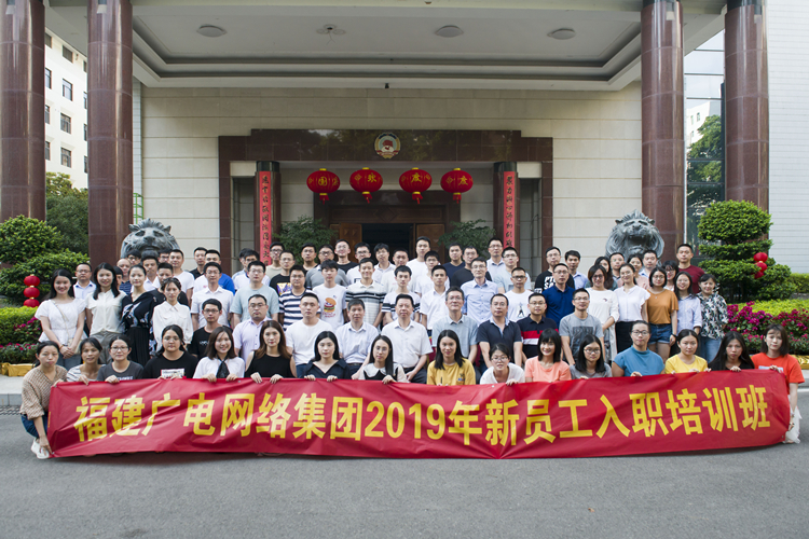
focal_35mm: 24
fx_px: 539
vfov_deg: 53.1
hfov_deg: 73.7
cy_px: 270
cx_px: 404
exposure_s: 1/250
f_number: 6.3
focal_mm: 24
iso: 400
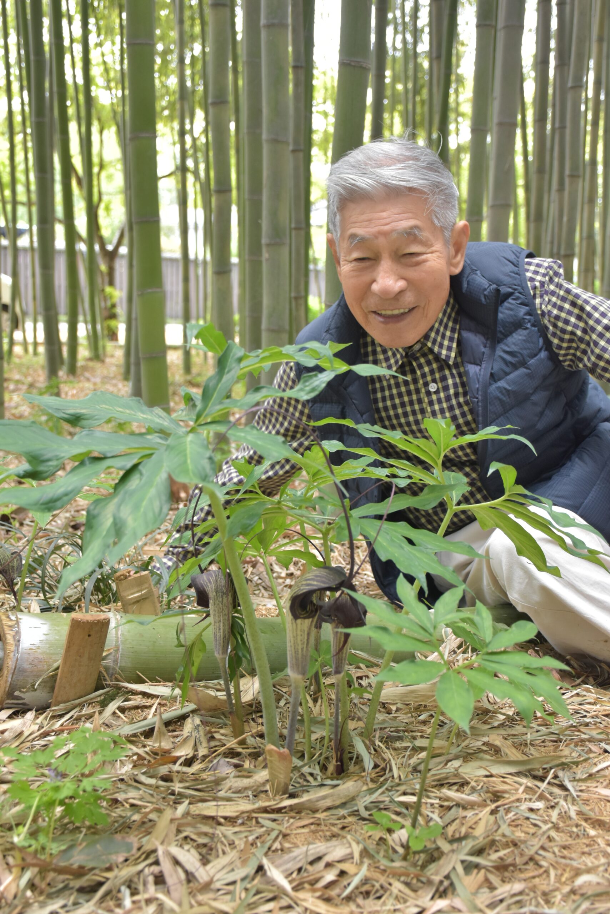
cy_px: 457
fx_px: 1143
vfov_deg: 43.6
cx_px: 305
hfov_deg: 29.9
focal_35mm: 45
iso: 800
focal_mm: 30
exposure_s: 1/320
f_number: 5
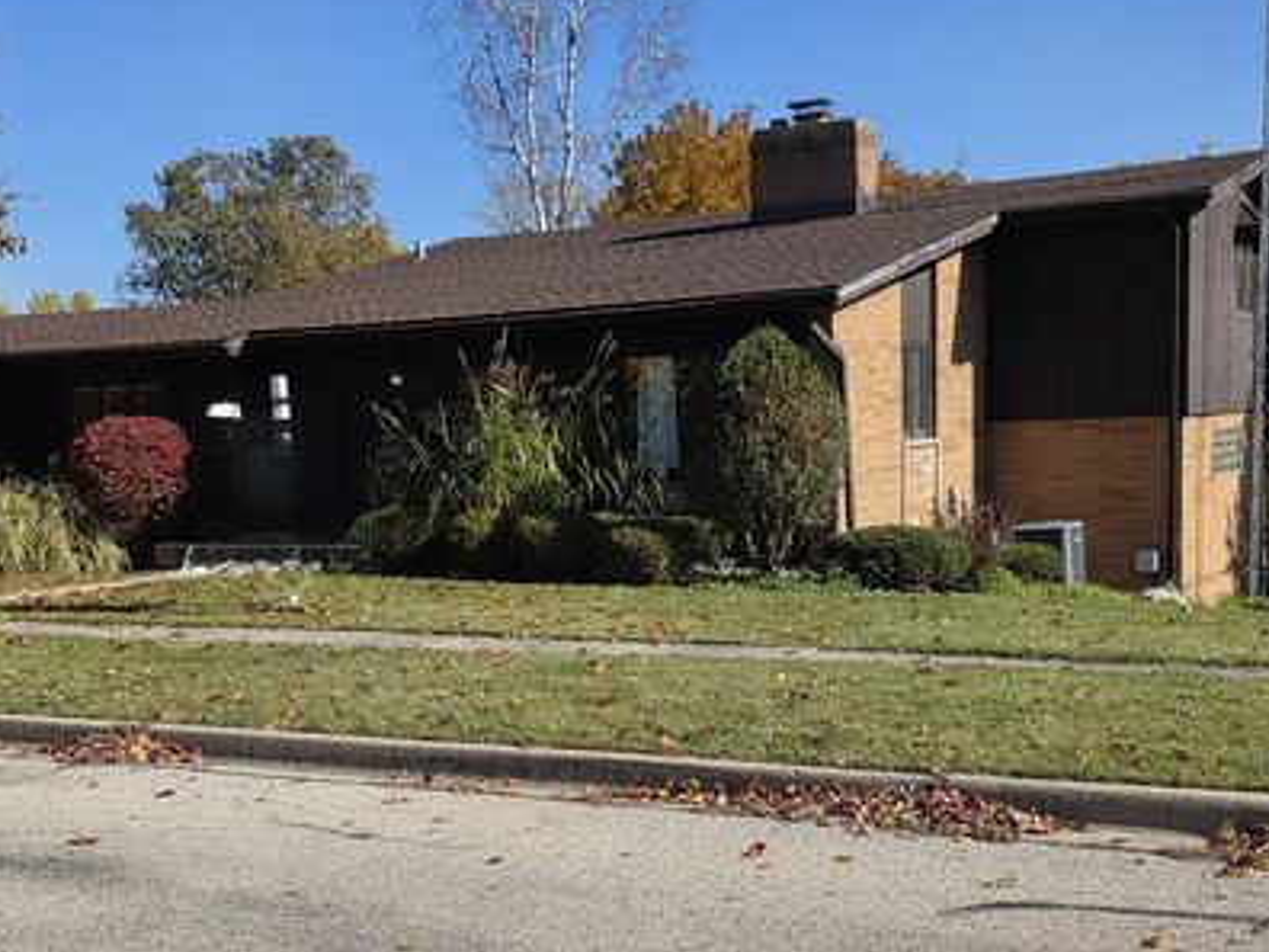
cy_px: 582
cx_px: 542
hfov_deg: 39.6
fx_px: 1760
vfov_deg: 30.2
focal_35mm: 48
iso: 40
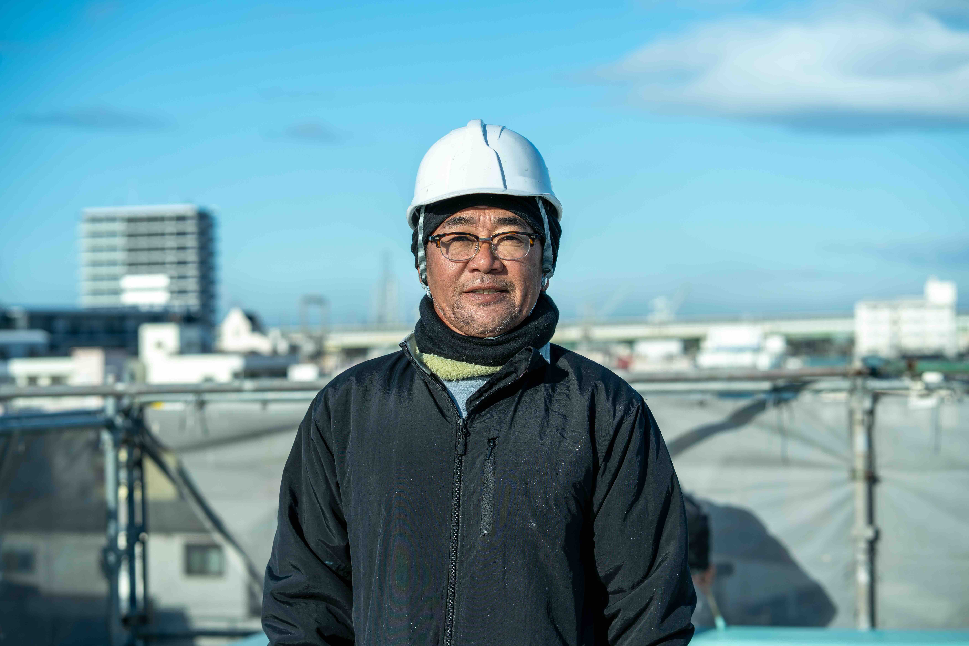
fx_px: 2288
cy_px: 323
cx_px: 484
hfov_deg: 23.9
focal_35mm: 85
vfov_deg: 16.1
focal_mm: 85
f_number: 5
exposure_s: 1/1000
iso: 100
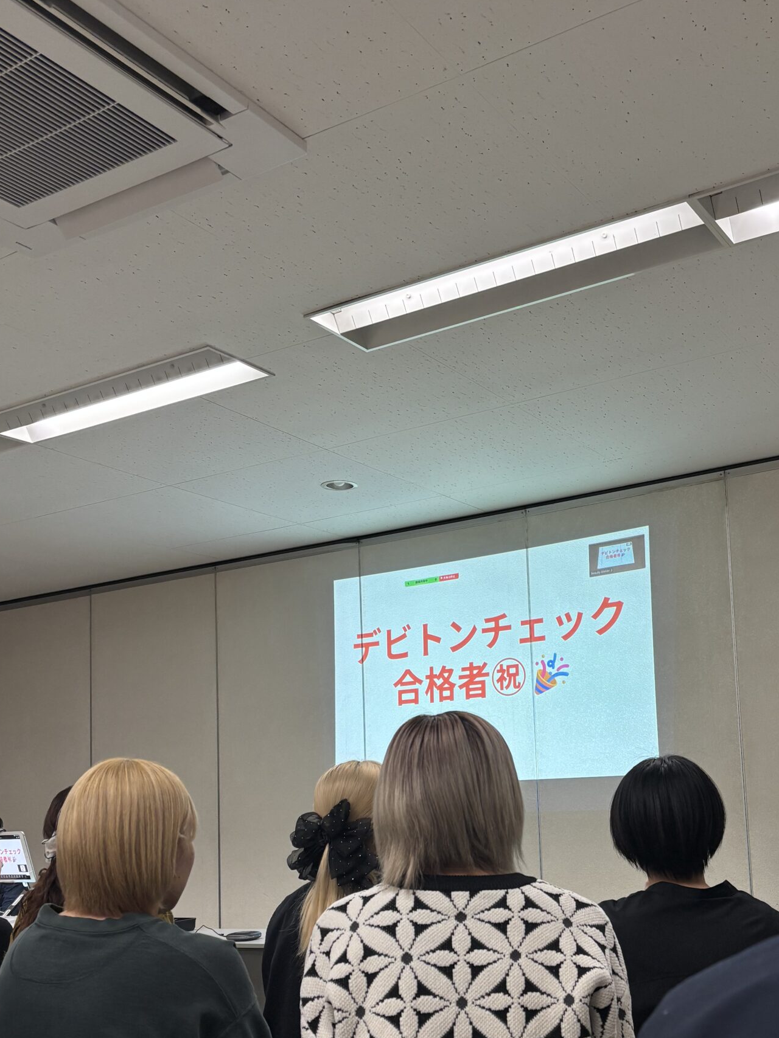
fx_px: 1170
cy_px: 683
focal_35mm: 39
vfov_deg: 47.2
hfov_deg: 36.5
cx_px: 517
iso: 100
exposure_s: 1/100
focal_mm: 5.96
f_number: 1.6
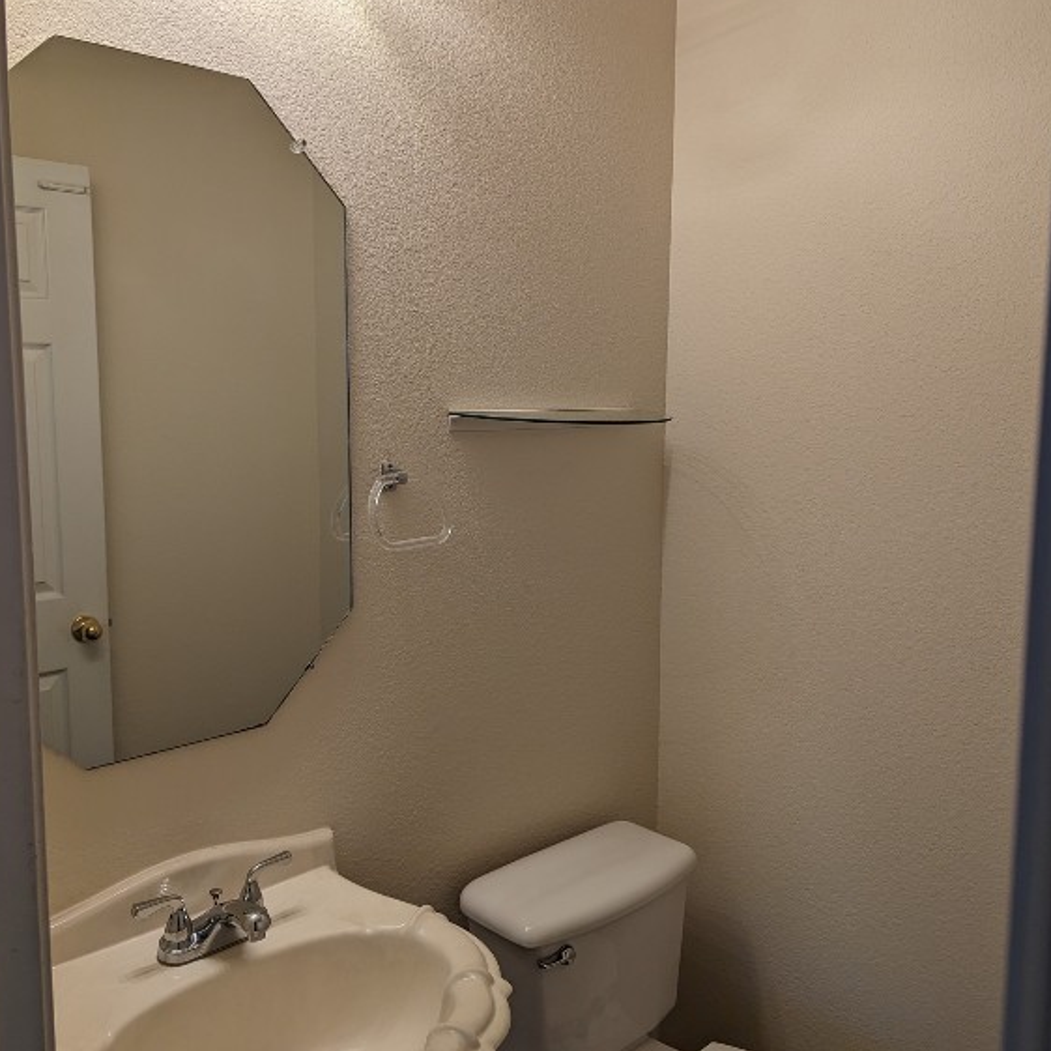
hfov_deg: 55.6
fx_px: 996
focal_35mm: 29
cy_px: 512
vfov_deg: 55.6
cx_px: 518
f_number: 1.85
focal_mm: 6.81
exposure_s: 1/120
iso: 53
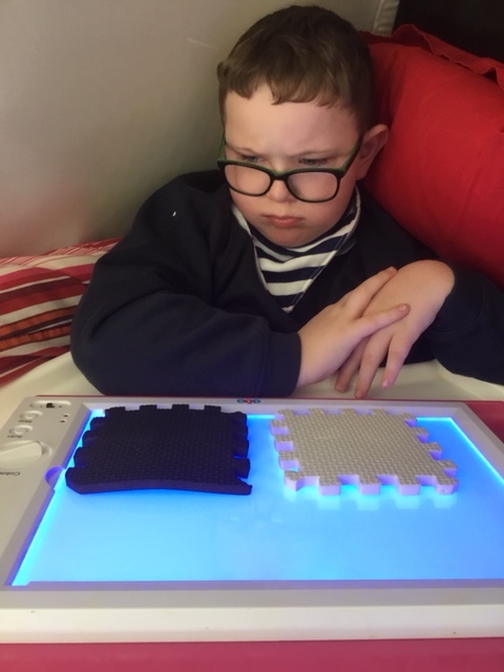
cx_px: 252
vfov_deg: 58.4
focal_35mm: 31
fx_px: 602
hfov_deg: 45.4
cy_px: 336
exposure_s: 1/33
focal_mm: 3.3
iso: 125
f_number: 2.4
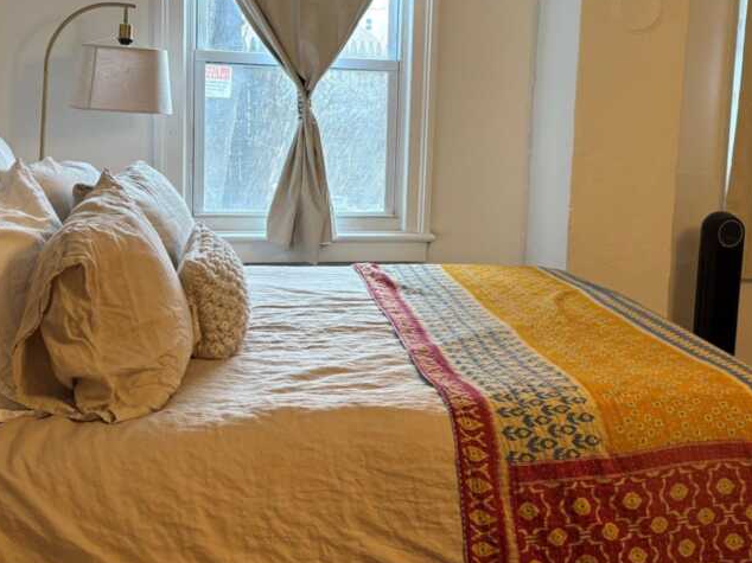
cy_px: 194
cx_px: 461
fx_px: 912
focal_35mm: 42
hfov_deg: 44.5
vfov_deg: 34.1
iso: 125
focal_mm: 5.96
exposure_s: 1/60
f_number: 1.6
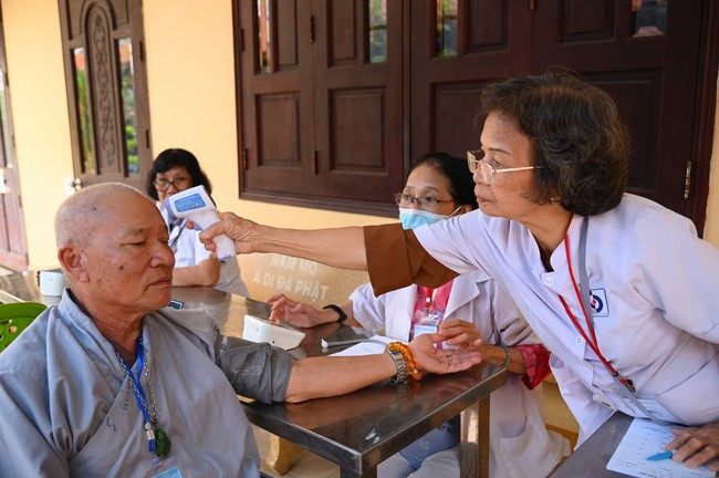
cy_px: 239
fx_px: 638
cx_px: 360
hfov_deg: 58.8
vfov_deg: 41.0
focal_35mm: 32
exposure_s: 1/200
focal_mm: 32
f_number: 4
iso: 500
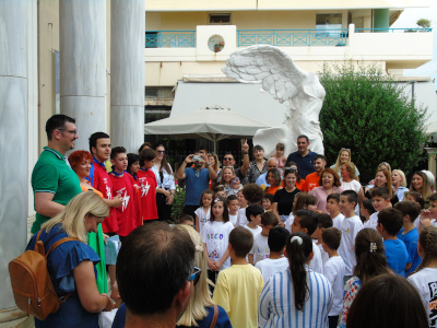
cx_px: 218
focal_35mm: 46
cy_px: 164
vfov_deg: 31.5
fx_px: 581
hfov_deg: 41.2
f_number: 4.1
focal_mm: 8.2
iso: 80
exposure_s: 1/200
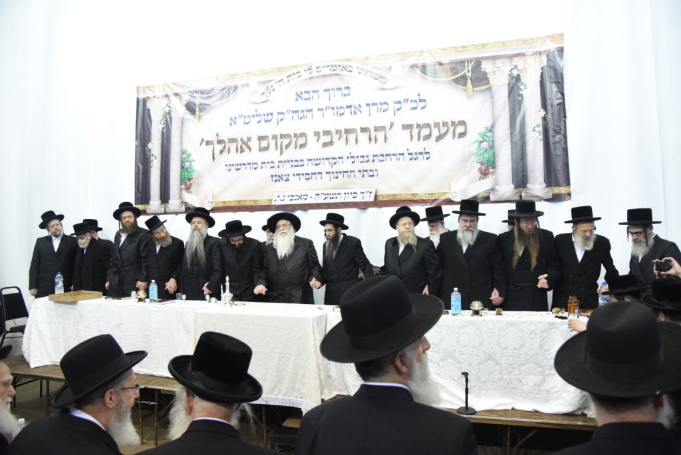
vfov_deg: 53.2
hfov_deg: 73.7
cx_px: 340
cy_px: 228
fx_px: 454
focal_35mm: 24
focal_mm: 24
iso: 2500
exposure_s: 1/100
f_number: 4
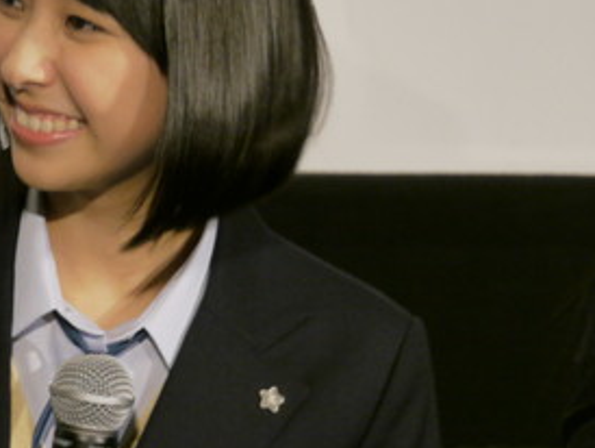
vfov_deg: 2.4
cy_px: 141
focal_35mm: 613
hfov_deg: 3.2
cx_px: 54
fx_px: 10546
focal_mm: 140
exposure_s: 1/40
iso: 800
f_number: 5.8
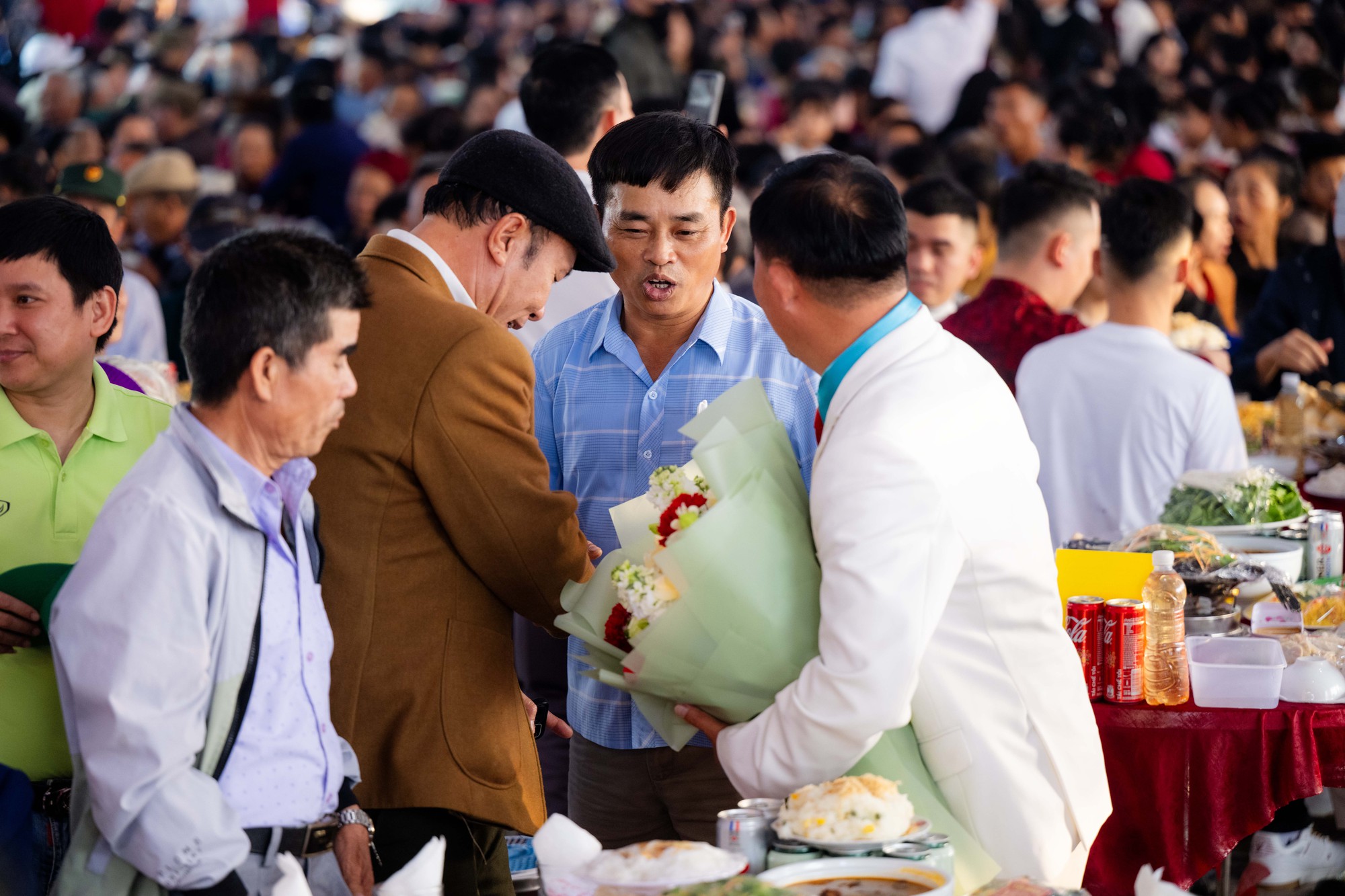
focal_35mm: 105
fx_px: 3922
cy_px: 448
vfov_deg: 13.0
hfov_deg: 19.5
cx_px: 672
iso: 1250
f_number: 2.8
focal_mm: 105
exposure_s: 1/320
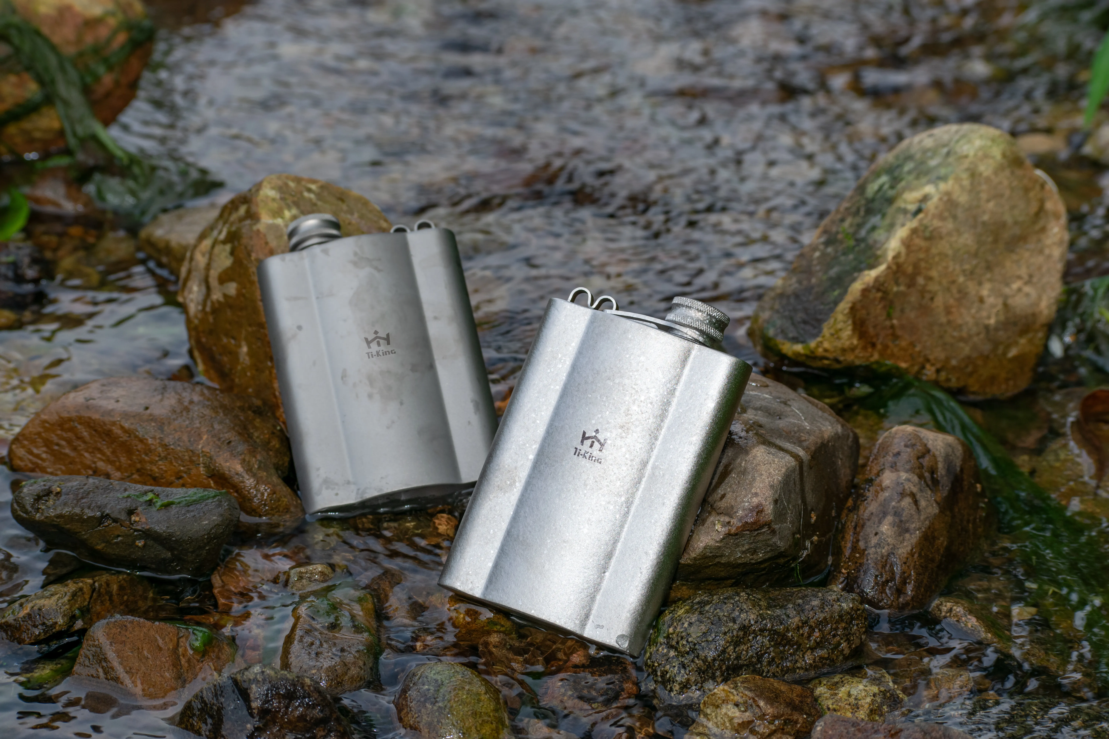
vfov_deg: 16.6
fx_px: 2541
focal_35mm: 82
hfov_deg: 24.6
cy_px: 370
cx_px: 554
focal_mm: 55
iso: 100
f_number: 5.6
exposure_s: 1/200
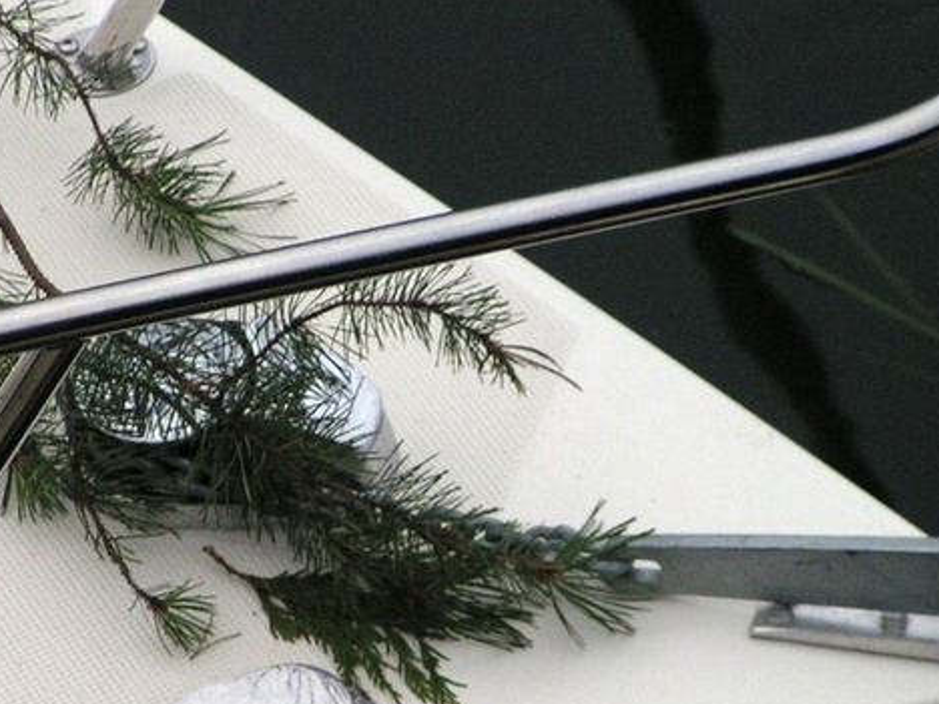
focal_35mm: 403
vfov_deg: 3.7
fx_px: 10932
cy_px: 469
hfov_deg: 4.9
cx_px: 247
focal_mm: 36.1
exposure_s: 1/250
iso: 160
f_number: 3.5
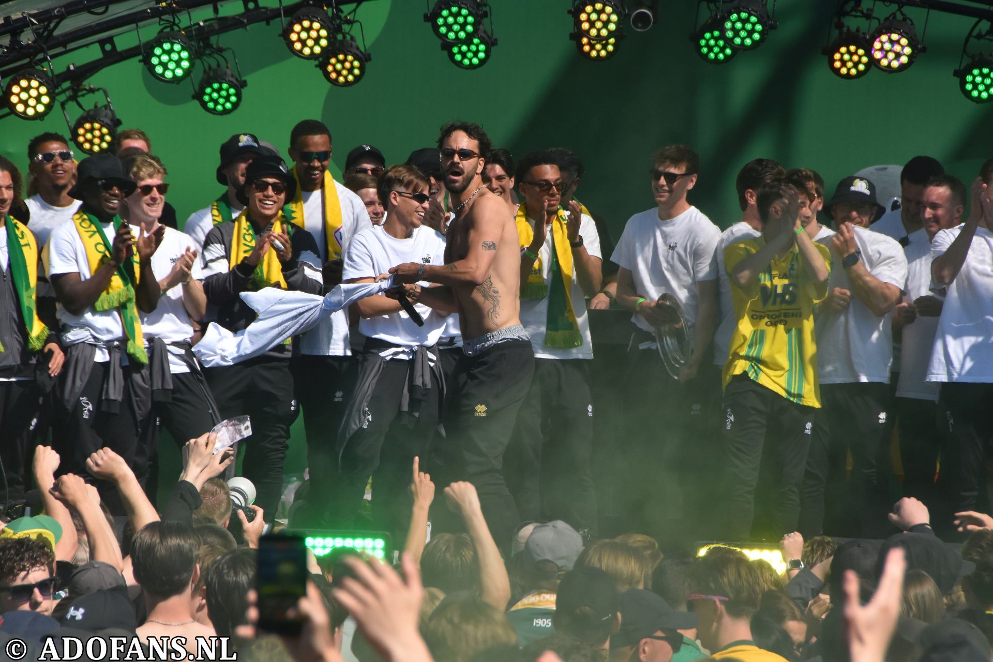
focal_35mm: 300
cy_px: 331
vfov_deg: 4.6
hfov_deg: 6.9
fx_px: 8274
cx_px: 496
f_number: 9
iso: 500
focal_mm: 200
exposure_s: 1/1600
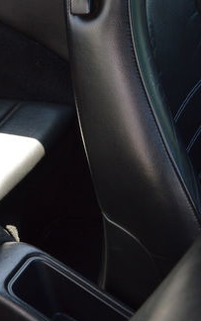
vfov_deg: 31.0
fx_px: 570
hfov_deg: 16.3
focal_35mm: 65
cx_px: -178
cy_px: 78
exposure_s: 1/125
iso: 400
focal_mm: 18
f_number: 5.6
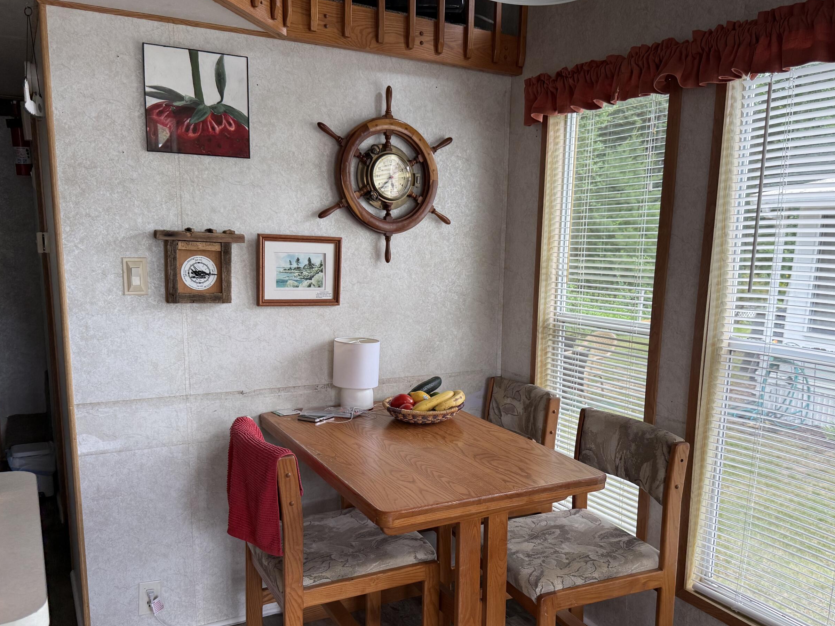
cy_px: 371
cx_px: 453
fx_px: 724
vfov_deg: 46.6
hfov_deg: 59.9
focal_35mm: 30
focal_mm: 6.76
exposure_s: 1/121
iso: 125
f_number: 1.78
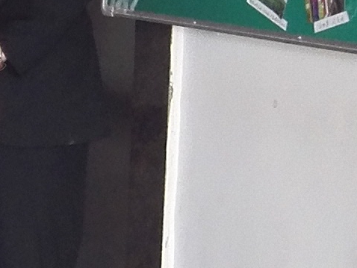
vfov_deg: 7.5
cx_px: -766
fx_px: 2043
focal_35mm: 198
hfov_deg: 8.2
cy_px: 119
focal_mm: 3.8
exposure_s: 1/50.1
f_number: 2
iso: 125
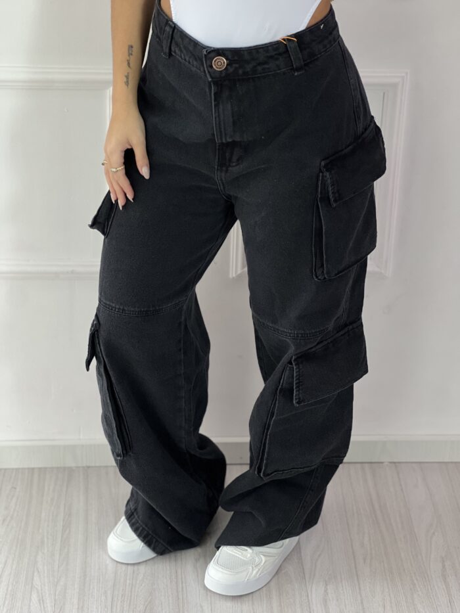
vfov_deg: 25.3
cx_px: 230
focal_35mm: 77
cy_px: 306
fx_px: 1364
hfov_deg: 19.1
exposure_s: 1/120
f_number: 2.8
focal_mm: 9
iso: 64
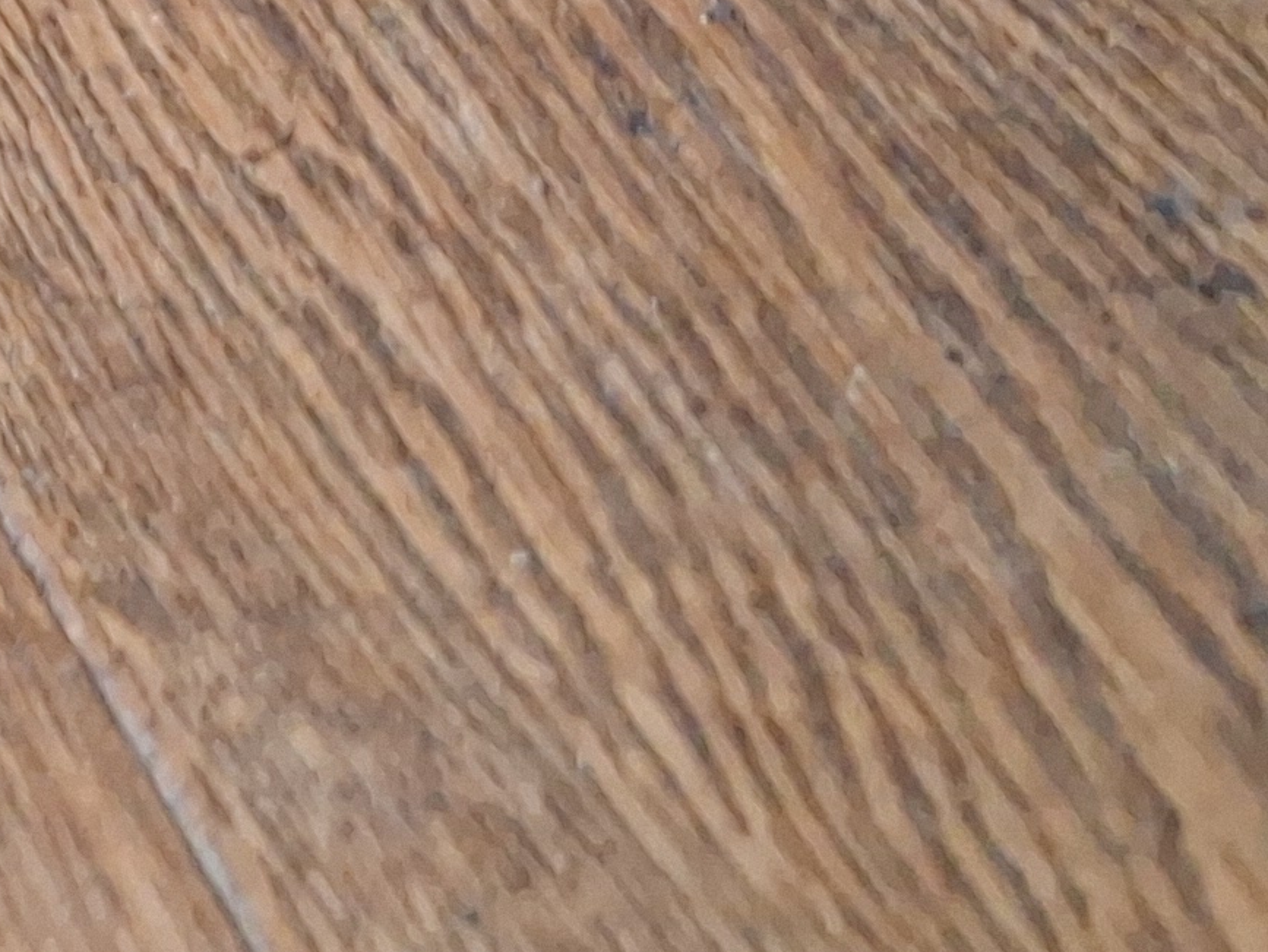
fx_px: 4654
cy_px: -696
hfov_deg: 13.5
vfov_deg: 11.0
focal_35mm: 127
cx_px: -1201
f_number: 1.8
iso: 640
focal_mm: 4
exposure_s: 1/25
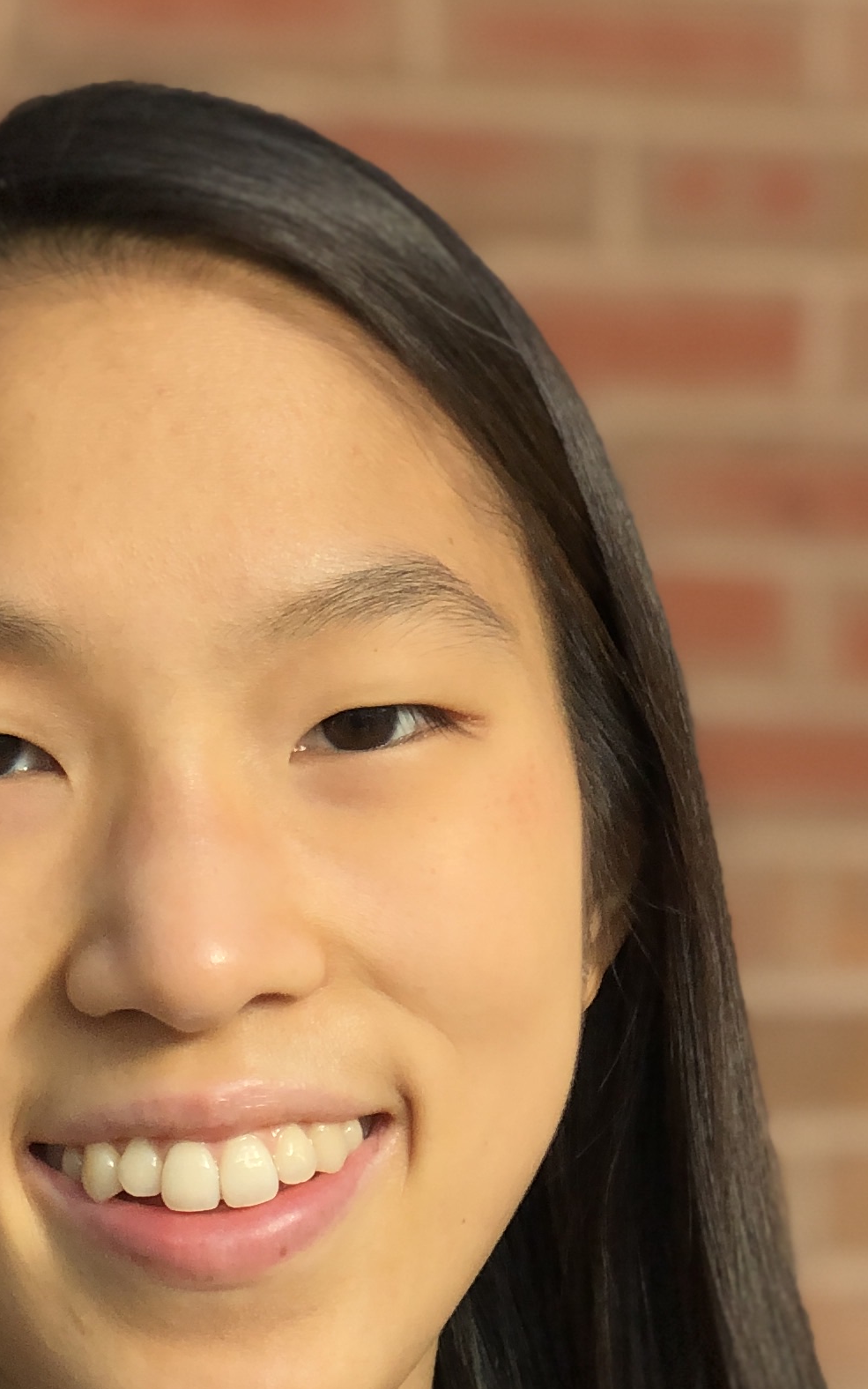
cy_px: 1549
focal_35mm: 141
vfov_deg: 14.5
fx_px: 5337
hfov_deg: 9.3
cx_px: 159
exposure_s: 1/120
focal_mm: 6
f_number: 2.4
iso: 16
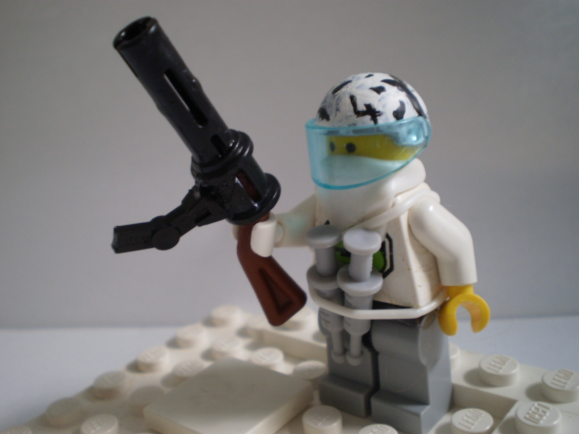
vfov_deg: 34.3
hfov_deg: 44.8
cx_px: 290
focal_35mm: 42
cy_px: 217
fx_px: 703
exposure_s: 1/8
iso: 125
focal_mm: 7.4
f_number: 3.5
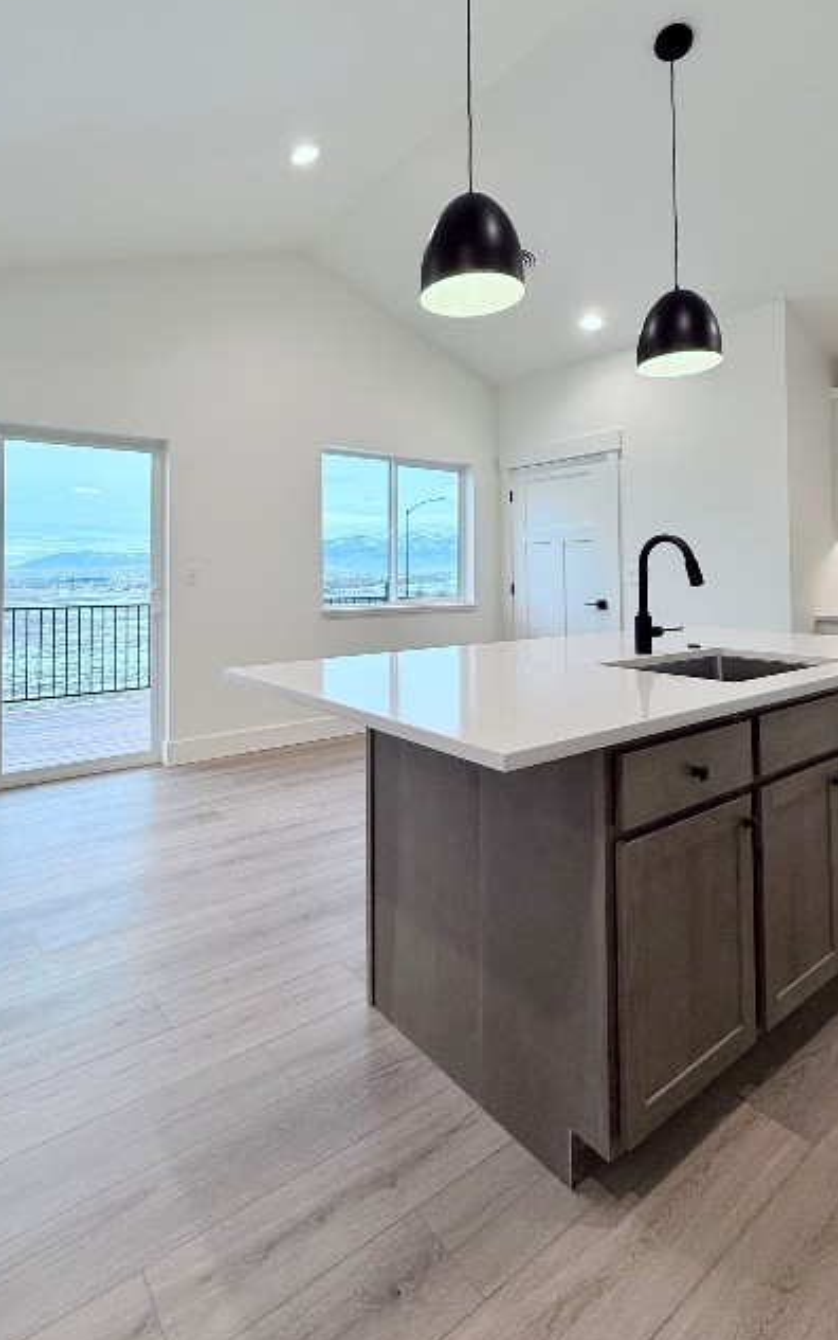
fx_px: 657
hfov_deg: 64.6
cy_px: 555
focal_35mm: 18
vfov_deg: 90.2
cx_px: 347
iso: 125
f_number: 2.2
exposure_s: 1/120
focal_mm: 2.22
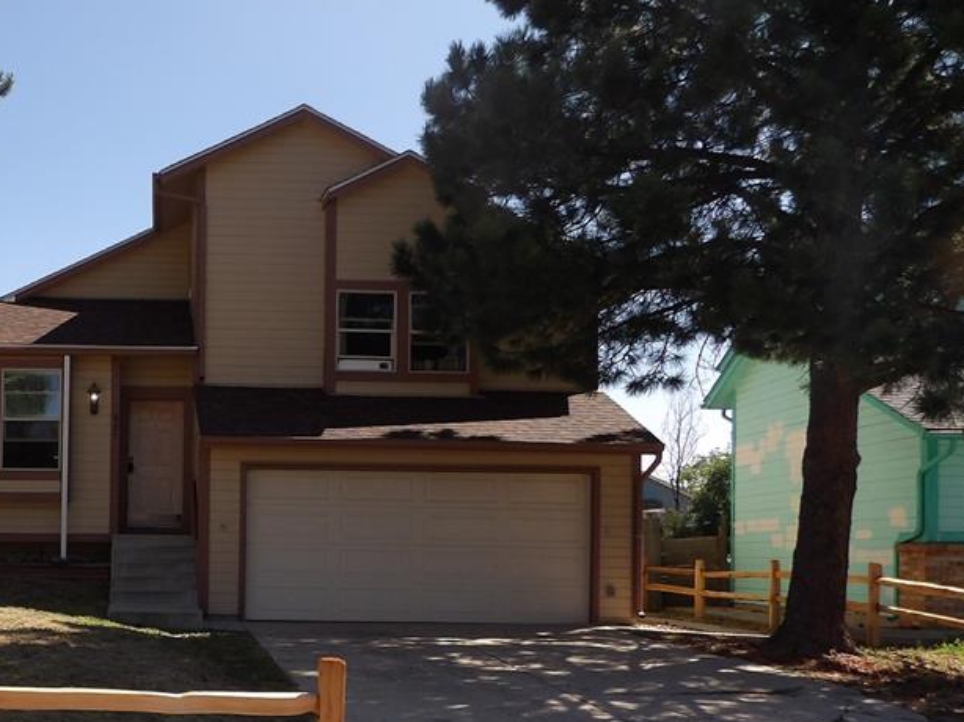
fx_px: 1114
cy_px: 539
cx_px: 184
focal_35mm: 40
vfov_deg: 35.2
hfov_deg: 44.4
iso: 100
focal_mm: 4.3
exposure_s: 1/760
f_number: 3.2
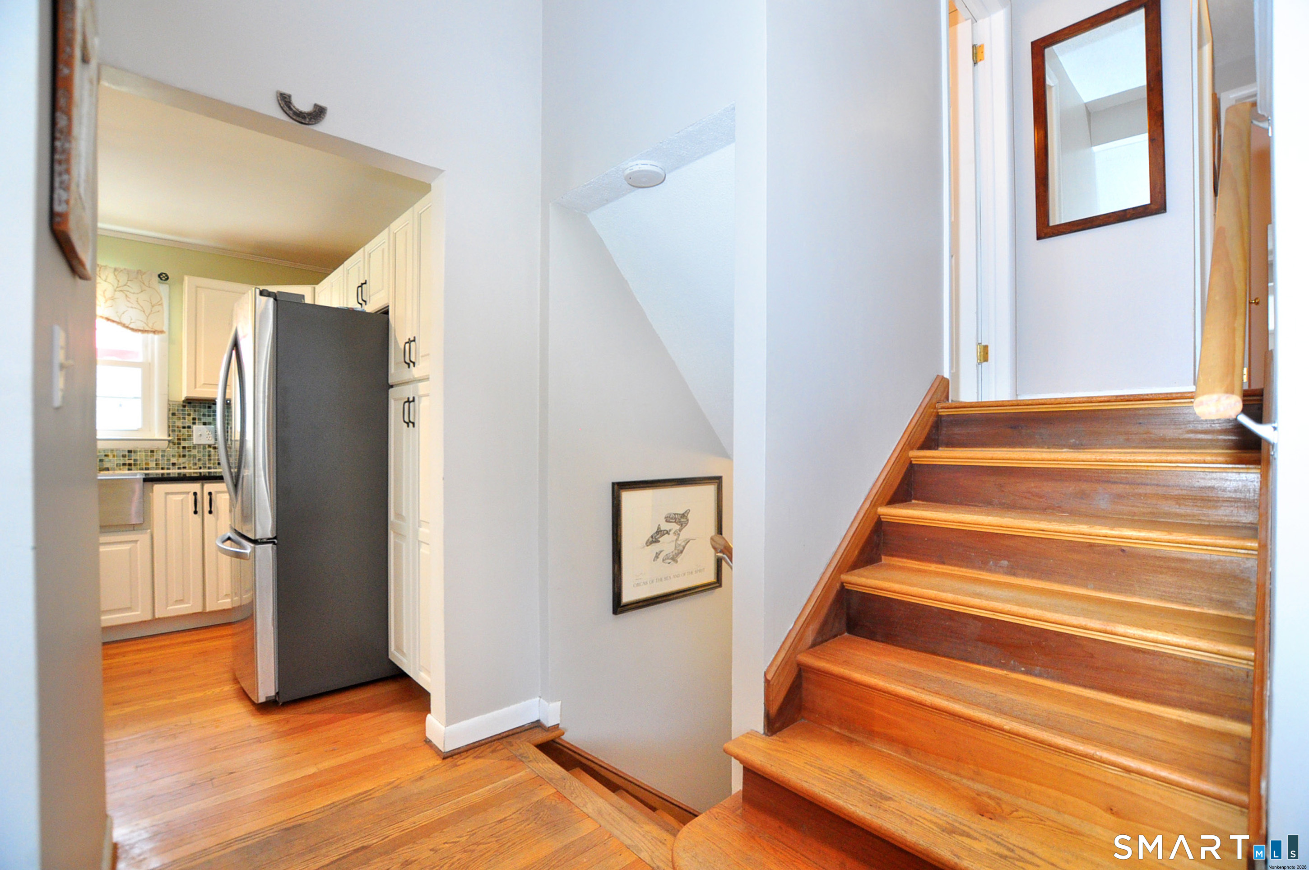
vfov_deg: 77.2
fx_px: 545
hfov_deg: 100.5
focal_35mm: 15
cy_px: 435
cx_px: 654
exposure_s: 1/80
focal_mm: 10
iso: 1000
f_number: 4.5
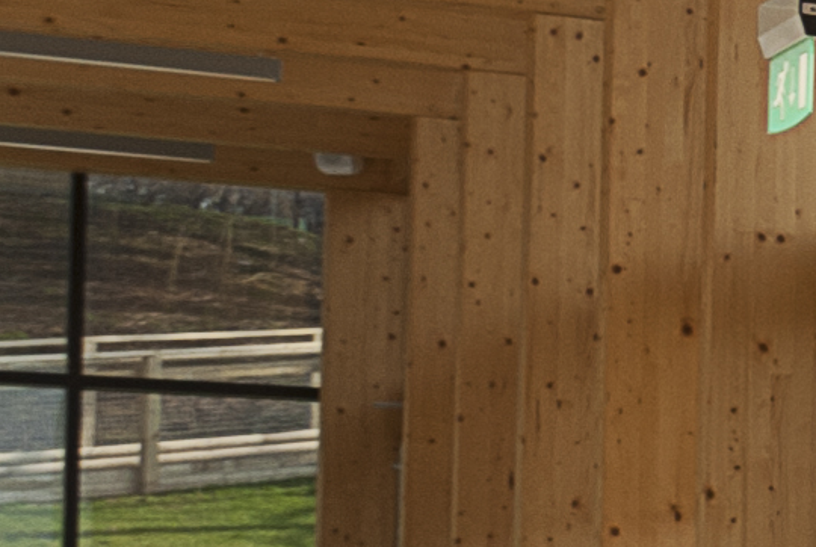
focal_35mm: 129
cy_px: 591
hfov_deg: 12.4
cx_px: 1964
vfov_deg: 10.5
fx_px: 2929
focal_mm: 12
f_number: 8
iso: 100
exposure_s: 1/200
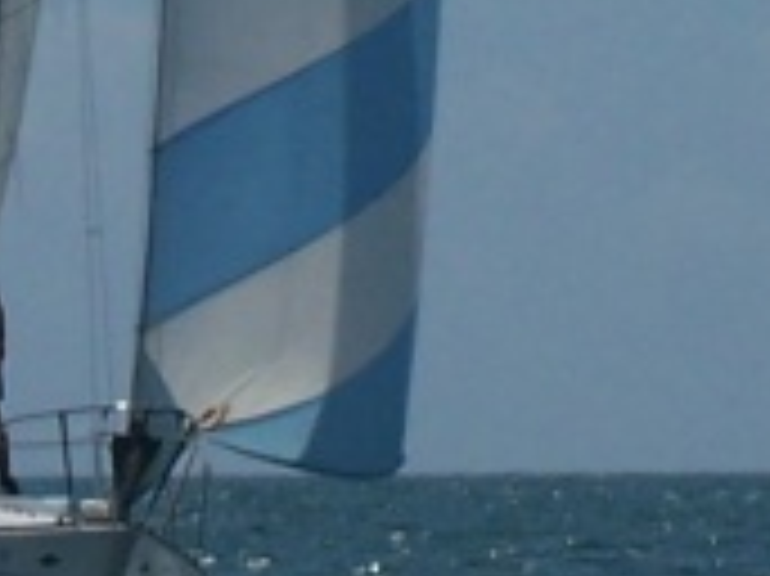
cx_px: -36
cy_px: -252
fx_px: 13982
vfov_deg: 2.4
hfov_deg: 3.2
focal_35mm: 629
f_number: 6.3
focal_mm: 17.5
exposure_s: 1/1000
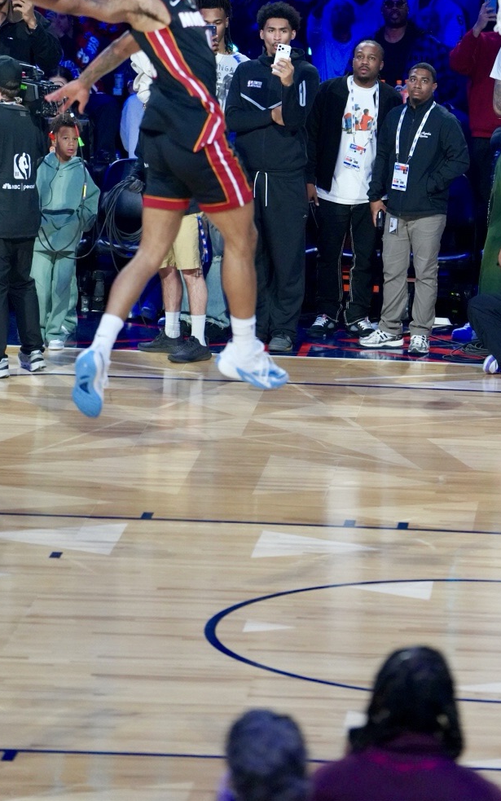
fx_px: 5196
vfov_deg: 8.8
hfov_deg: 5.5
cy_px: 165
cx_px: 390
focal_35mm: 238
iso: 3200
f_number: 2.8
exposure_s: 1/1600
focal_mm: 142
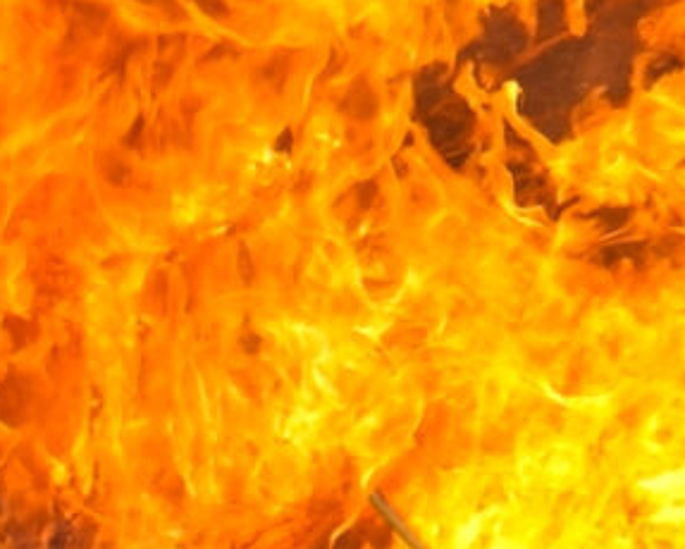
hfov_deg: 1.0
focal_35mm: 1910
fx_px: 38751
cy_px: -599
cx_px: -317
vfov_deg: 0.8
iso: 160
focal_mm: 203
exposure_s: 1/320
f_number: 8
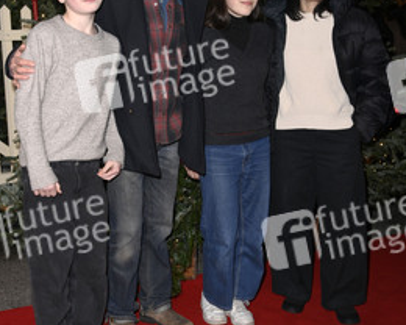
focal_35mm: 52
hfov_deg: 36.0
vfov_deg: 29.1
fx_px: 625
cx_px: 200
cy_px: 155
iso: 1250
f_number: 5.6
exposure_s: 1/250
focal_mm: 36
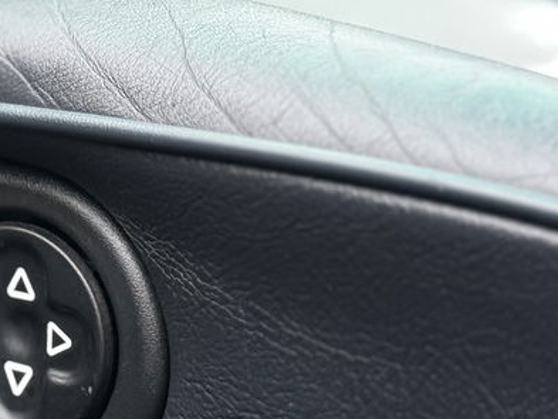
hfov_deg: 15.3
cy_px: 80
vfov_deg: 11.8
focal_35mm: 125
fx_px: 2016
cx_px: -94
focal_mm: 6.76
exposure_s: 1/60
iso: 250
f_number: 1.78
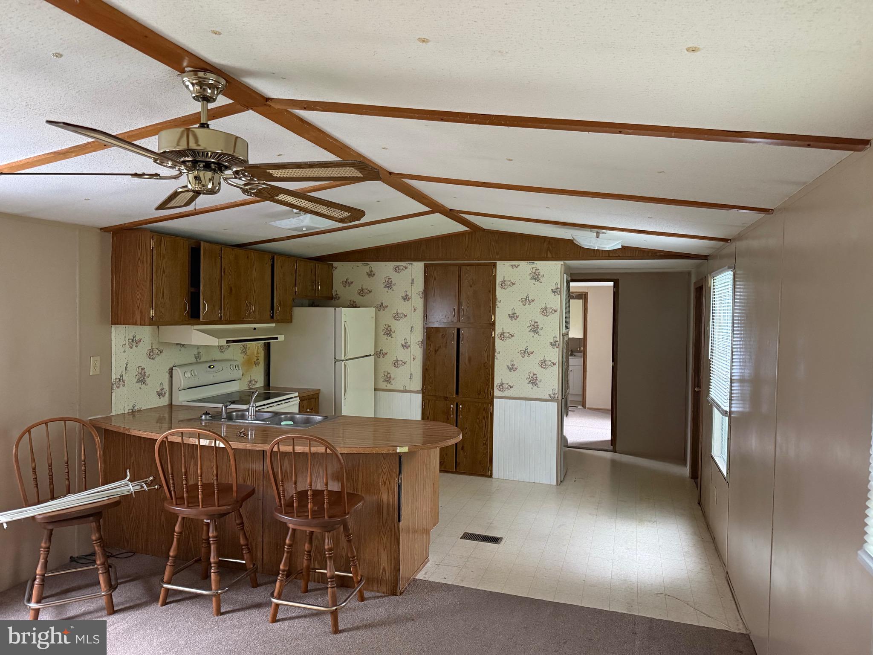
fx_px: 605
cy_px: 328
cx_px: 436
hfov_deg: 71.6
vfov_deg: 56.8
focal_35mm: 24
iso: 800
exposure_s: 1/40
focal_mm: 6.76
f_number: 1.78
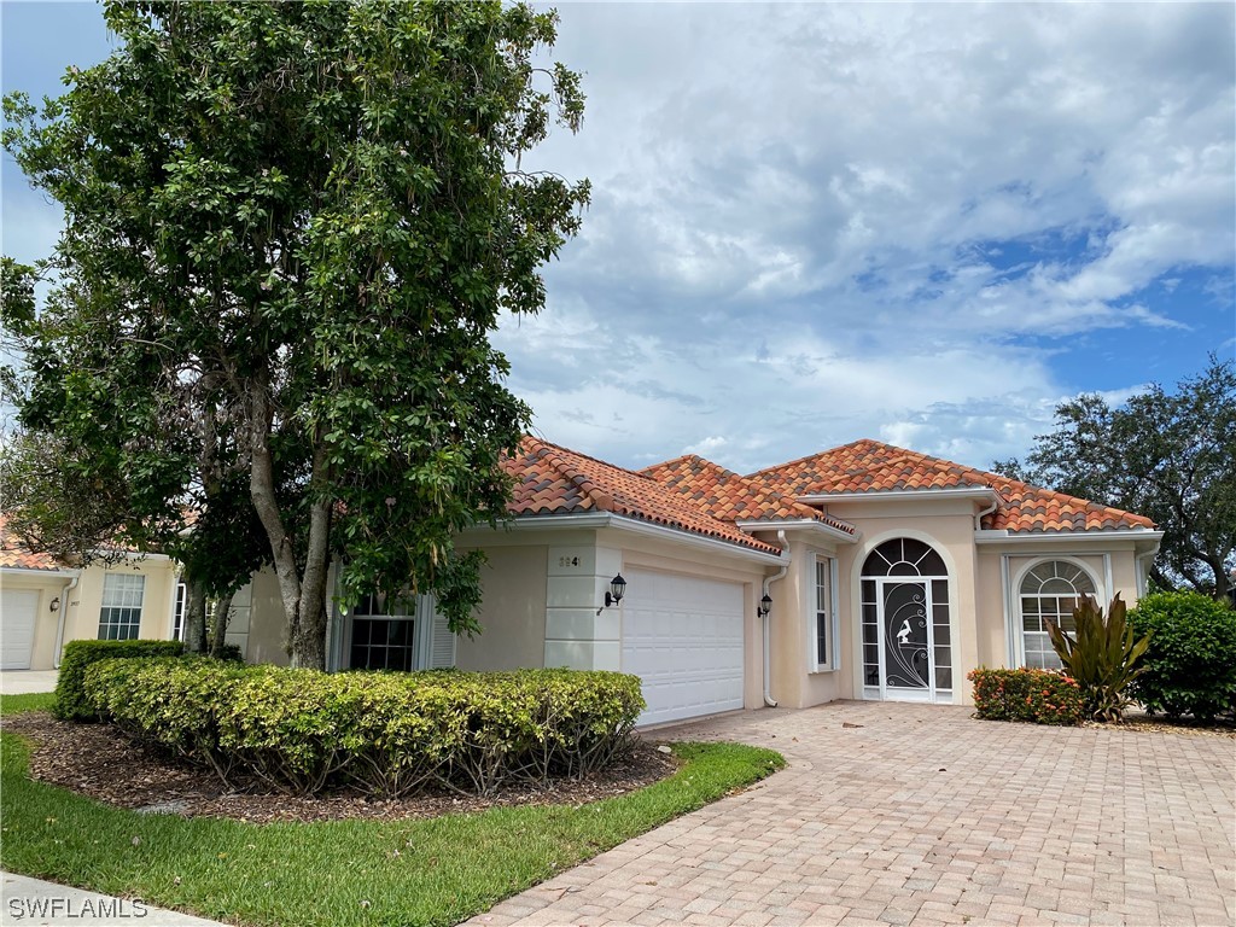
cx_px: 618
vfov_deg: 53.1
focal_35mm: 26
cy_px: 464
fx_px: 928
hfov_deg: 67.3
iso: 32
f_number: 1.8
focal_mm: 4.25
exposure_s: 1/3846
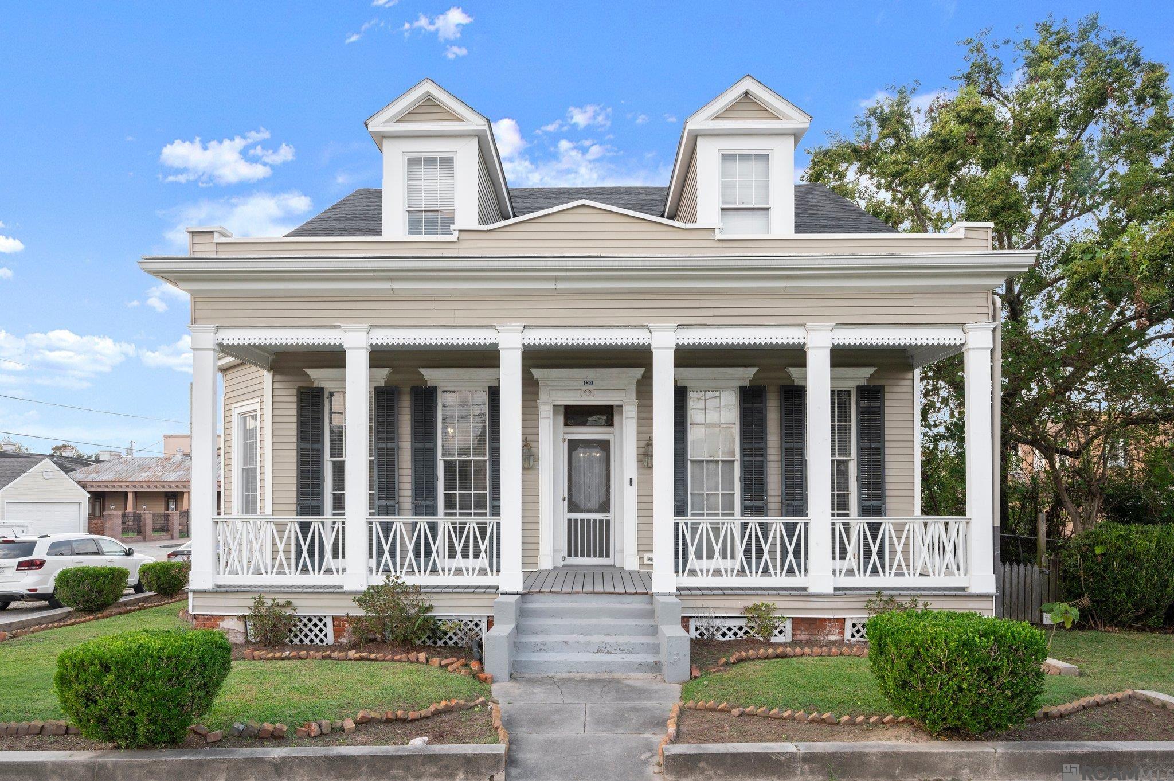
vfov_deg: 60.6
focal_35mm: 20
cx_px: 587
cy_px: 390
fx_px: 668
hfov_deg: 82.6
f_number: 9
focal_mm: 20.5
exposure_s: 1/250
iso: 800
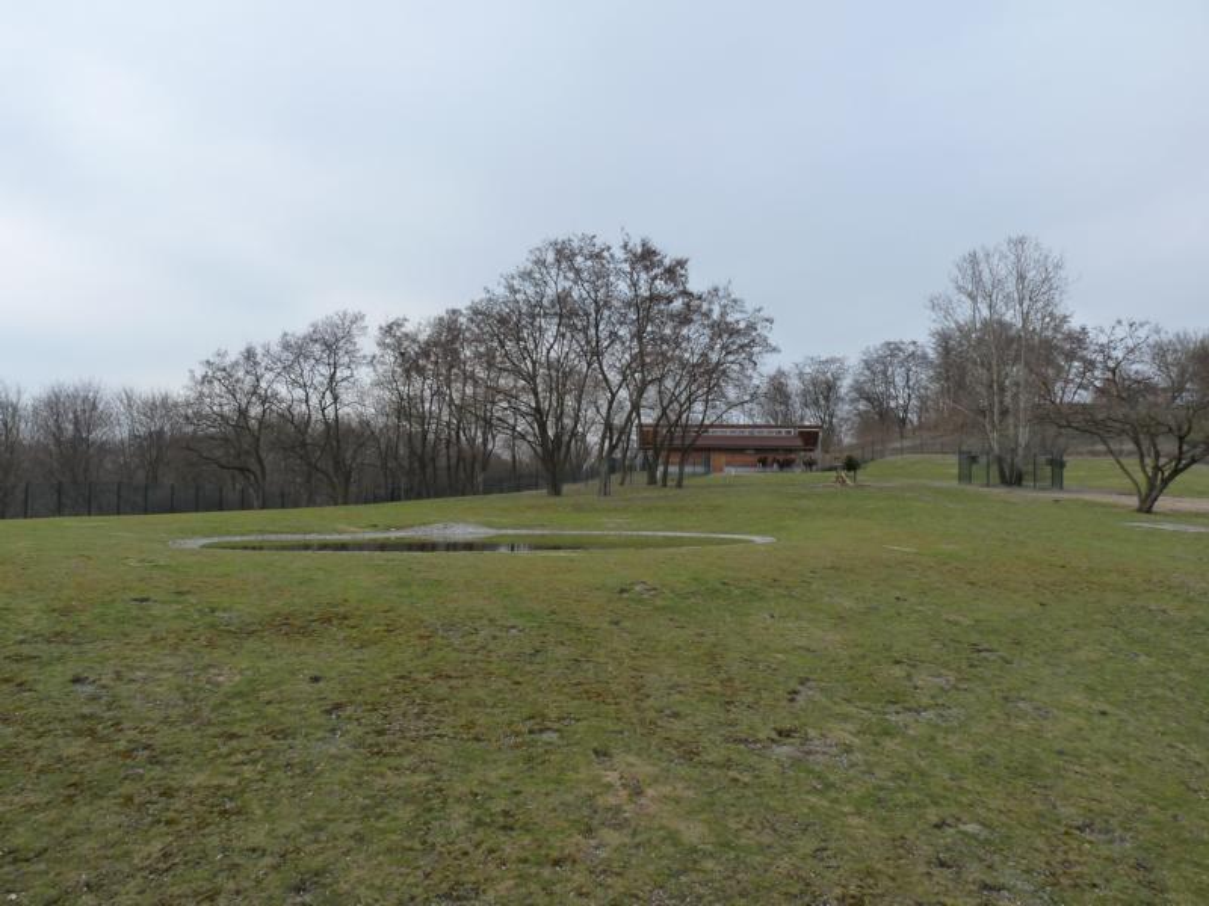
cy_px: 453
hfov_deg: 65.3
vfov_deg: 51.4
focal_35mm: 27
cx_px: 604
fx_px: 943
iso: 160
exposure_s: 1/200
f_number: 5.6
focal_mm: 4.8
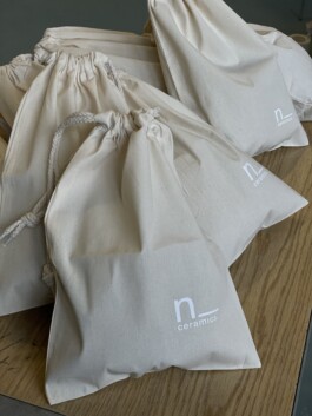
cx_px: 156
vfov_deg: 36.8
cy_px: 208
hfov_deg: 28.0
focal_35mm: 52
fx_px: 625
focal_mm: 6
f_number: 2
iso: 50
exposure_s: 1/100
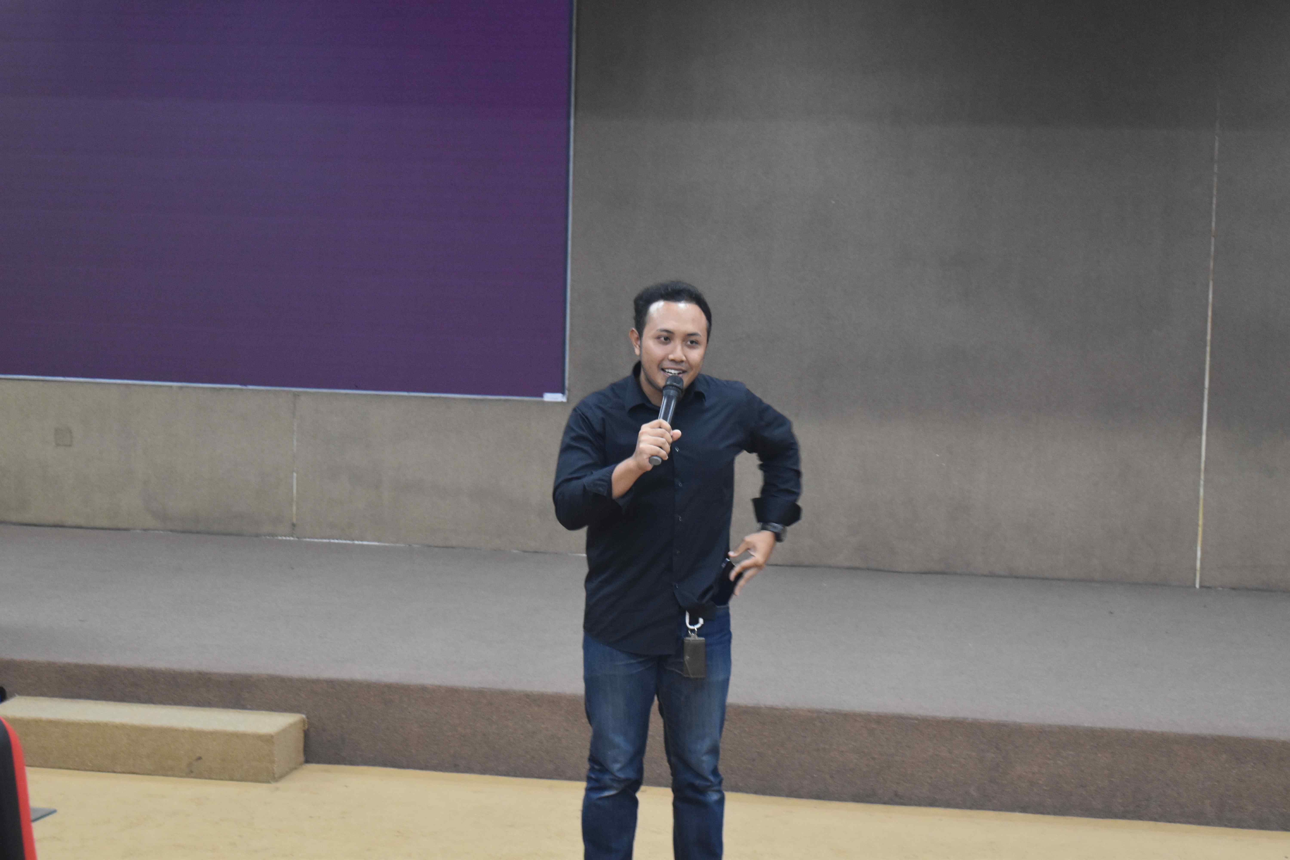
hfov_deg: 28.1
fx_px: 2580
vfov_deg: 18.9
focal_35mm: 72
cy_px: 430
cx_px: 645
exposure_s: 1/30
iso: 2200
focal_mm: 48
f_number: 5.3
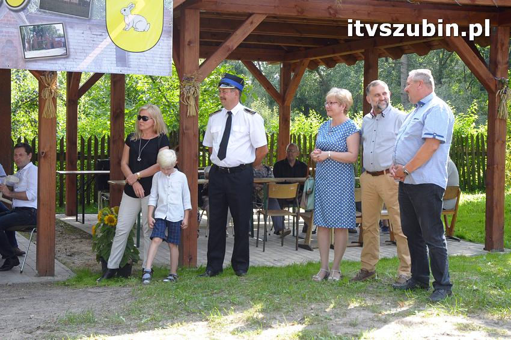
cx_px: 256
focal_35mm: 66
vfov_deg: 20.6
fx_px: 936
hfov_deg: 30.5
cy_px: 170
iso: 640
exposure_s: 1/200
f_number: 7.1
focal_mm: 44
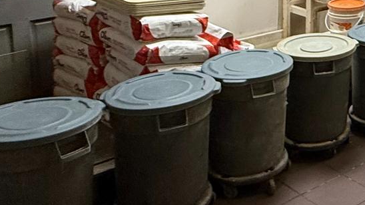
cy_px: -71
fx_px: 552
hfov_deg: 30.5
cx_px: 448
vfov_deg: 19.3
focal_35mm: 57
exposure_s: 1/60
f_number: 2.2
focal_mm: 2.22
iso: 200
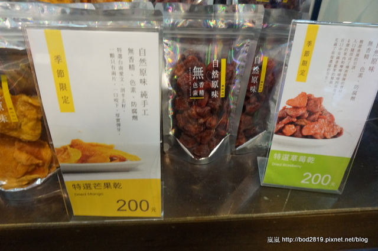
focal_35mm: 24
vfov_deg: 53.0
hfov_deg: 73.8
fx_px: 252
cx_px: 189
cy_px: 126
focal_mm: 16
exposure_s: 1/80
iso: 3200
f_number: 5
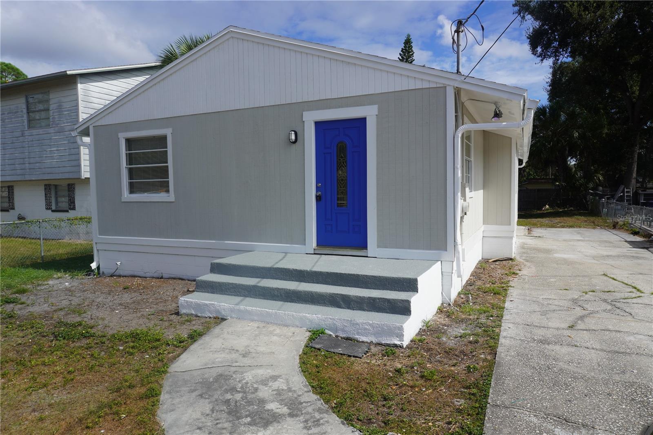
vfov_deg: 53.1
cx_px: 326
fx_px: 435
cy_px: 218
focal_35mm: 24
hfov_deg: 73.8
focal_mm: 16
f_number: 10
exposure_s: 1/250
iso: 100
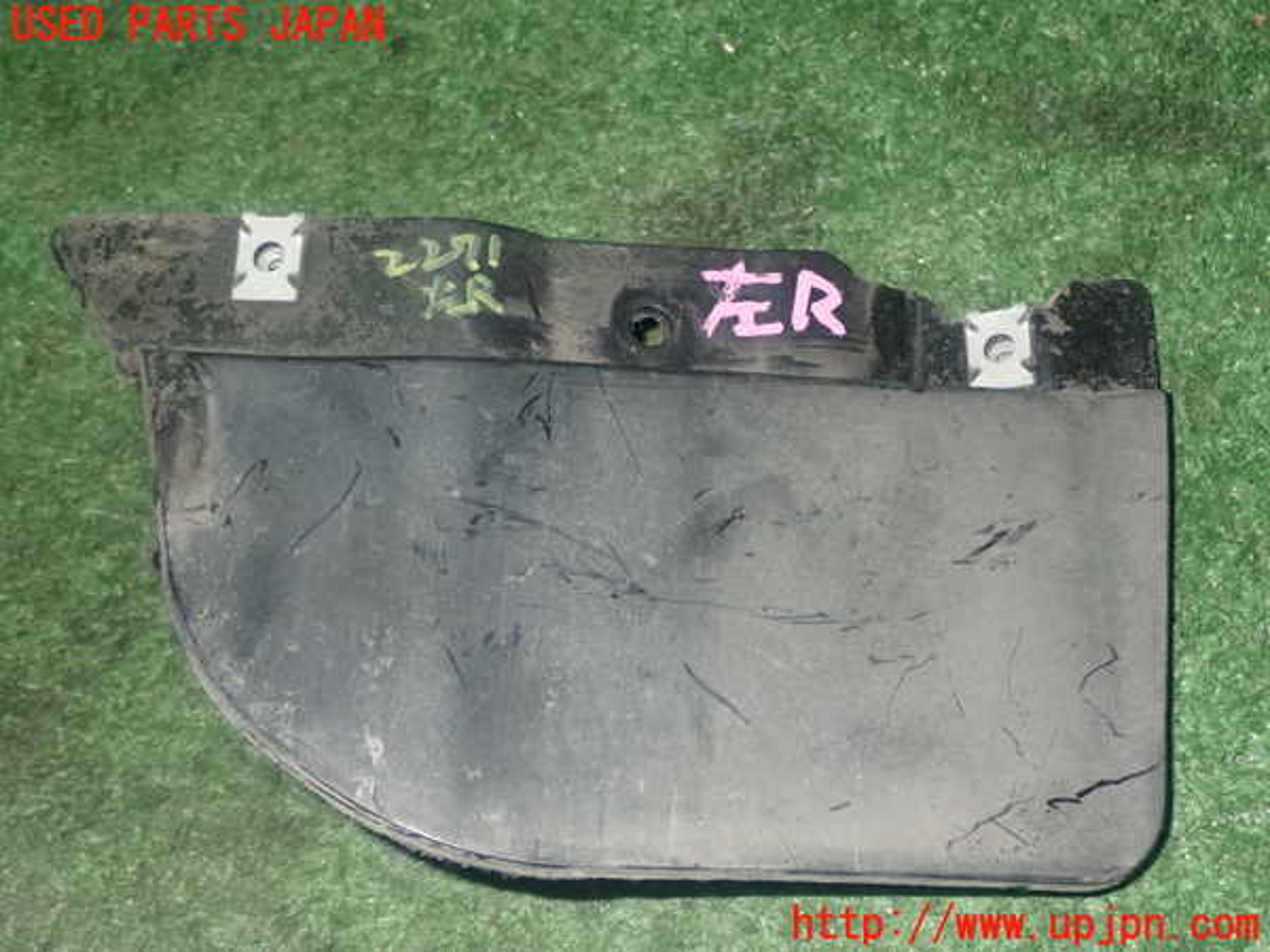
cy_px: 476
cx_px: 635
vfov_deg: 27.0
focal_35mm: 54
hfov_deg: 35.5
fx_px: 1981
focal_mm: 9.65
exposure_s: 1/50
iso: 800
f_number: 10
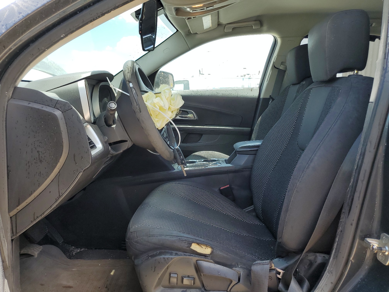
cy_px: 146
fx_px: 292
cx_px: 194
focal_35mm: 26
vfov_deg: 53.1
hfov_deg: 67.3
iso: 50
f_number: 1.5
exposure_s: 1/625
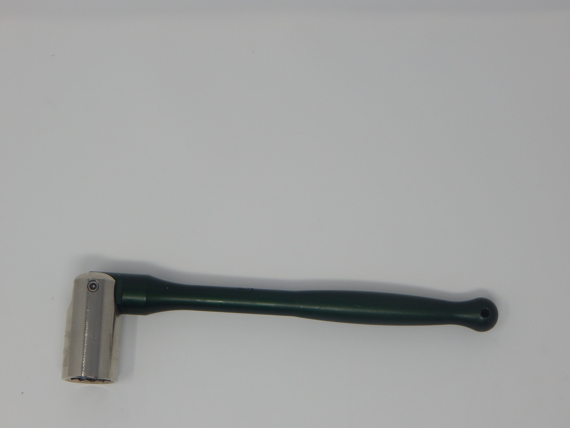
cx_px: 285
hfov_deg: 28.2
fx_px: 1136
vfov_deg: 21.3
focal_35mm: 69
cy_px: 214
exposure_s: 1/125
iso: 125
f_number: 4.1
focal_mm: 12.3
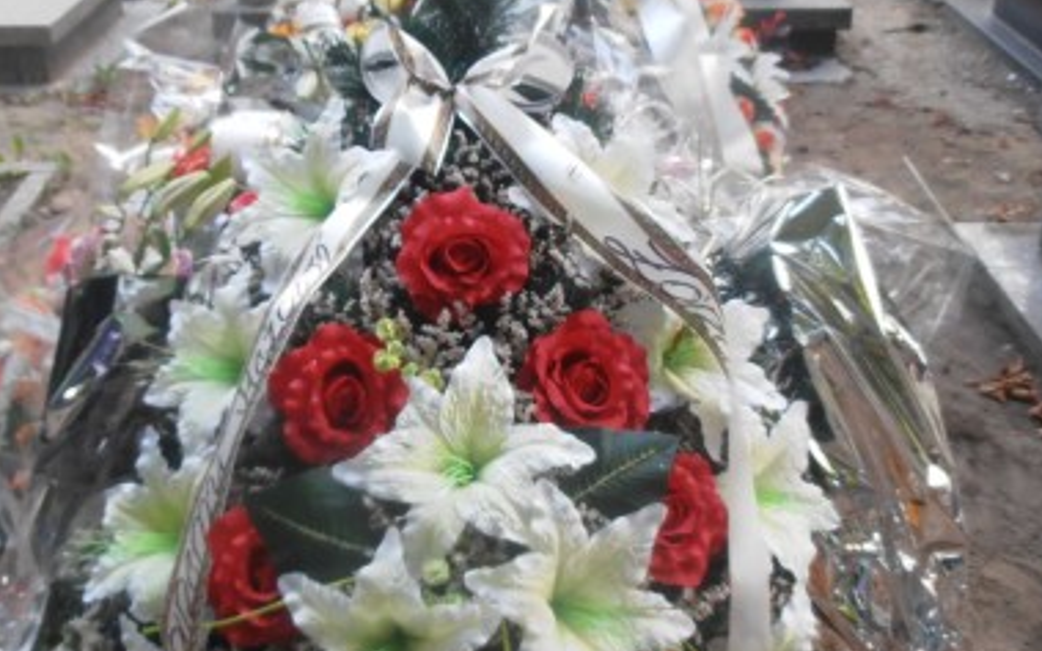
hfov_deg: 46.2
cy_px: 269
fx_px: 1221
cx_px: 478
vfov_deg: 29.8
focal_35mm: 43
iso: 80
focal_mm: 4.2
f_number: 3
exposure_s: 1/80
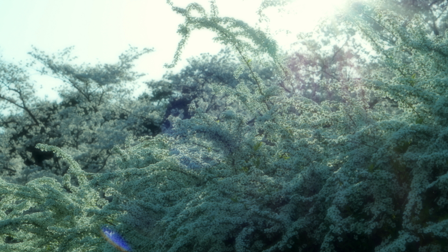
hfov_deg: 26.8
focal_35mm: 79
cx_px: 224
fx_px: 939
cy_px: 106
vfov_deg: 15.3
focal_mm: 50
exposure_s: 1/160
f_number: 11
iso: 100
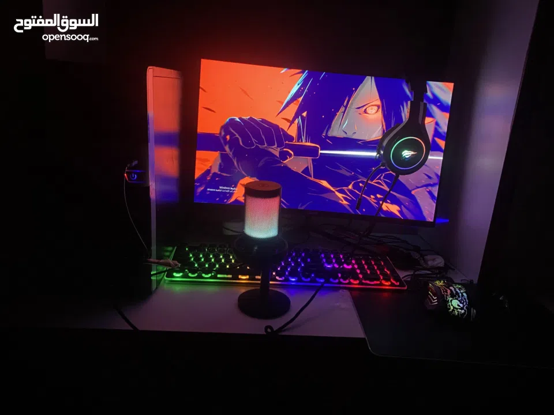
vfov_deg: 53.1
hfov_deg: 67.3
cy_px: 208
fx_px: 416
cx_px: 277
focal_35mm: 26
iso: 640
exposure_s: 1/30
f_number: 1.8
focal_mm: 4.25
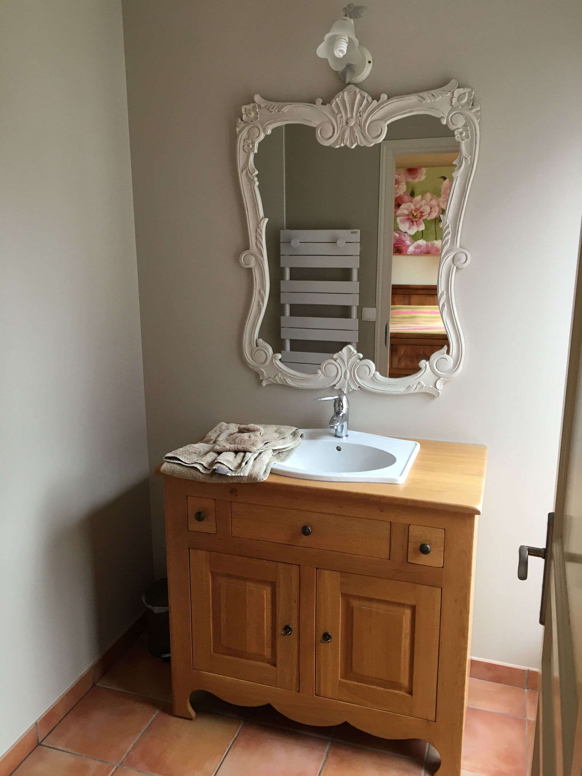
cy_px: 388
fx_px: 650
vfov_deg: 61.7
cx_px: 291
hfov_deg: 48.2
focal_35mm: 29
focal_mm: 4.15
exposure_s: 1/33
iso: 80
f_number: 2.2
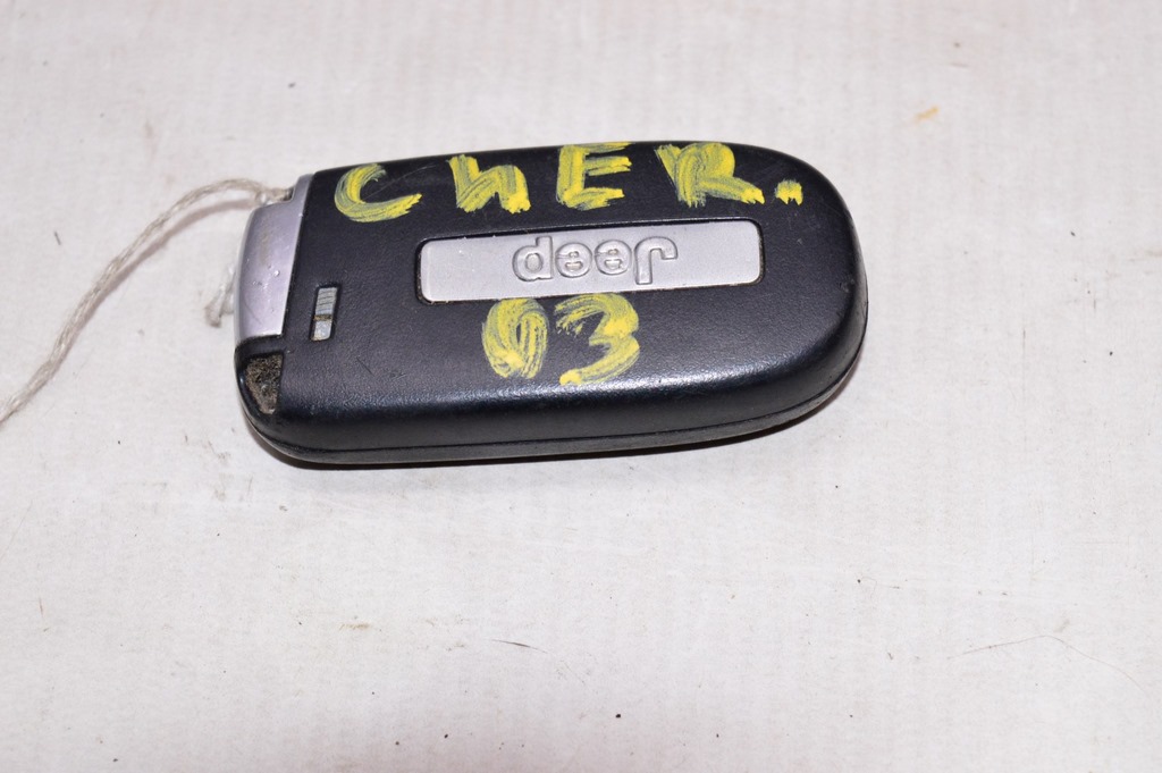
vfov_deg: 18.9
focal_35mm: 72
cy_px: 386
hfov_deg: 28.1
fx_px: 2322
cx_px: 581
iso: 1600
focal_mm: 48
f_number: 8
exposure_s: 1/160
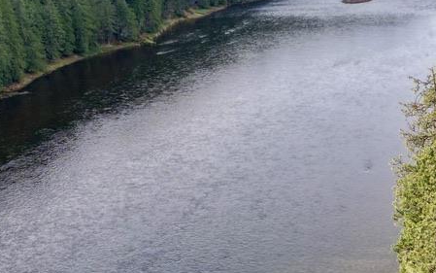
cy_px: 120
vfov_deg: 22.4
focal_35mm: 58
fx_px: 689
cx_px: 273
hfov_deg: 34.9
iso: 140
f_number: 1.7
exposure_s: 1/1500
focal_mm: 6.72
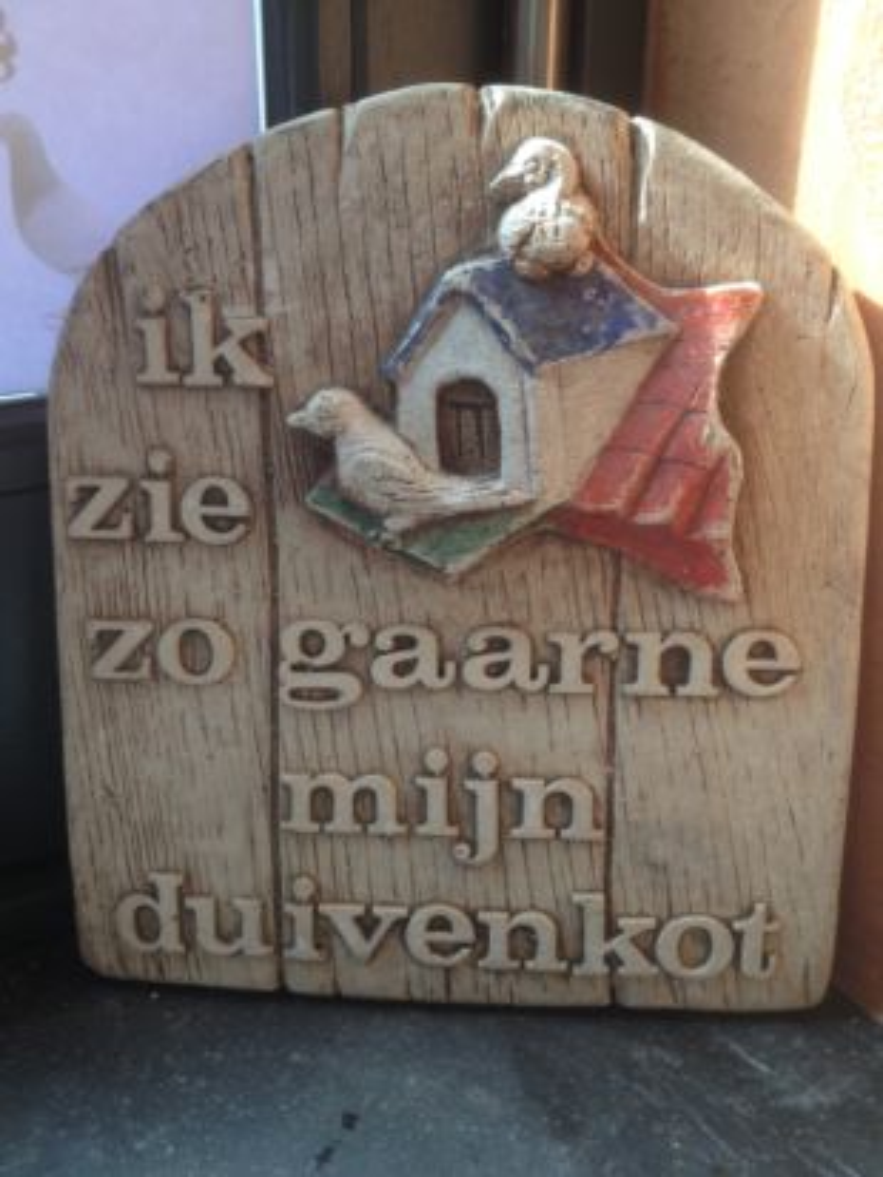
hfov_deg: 40.7
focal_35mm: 35
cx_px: 442
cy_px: 588
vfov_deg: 52.6
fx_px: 1190
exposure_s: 1/120
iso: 64
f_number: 2.4
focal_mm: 4.28
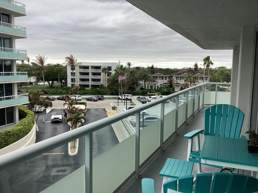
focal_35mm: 31
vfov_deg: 45.4
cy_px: 96
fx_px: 231
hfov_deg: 58.4
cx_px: 129
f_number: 2.4
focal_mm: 3.3
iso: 25
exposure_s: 1/275
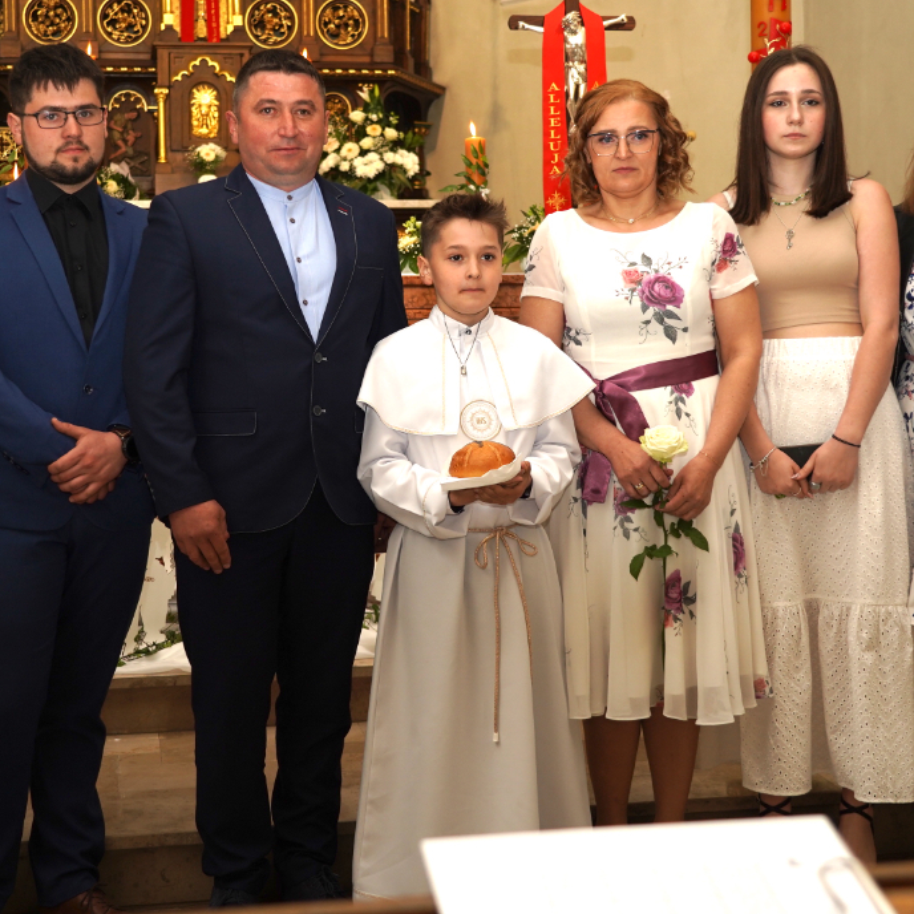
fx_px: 1583
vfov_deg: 32.1
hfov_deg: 32.1
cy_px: 361
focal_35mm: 53
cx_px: 384
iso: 400
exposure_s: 1/100
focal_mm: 33
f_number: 4
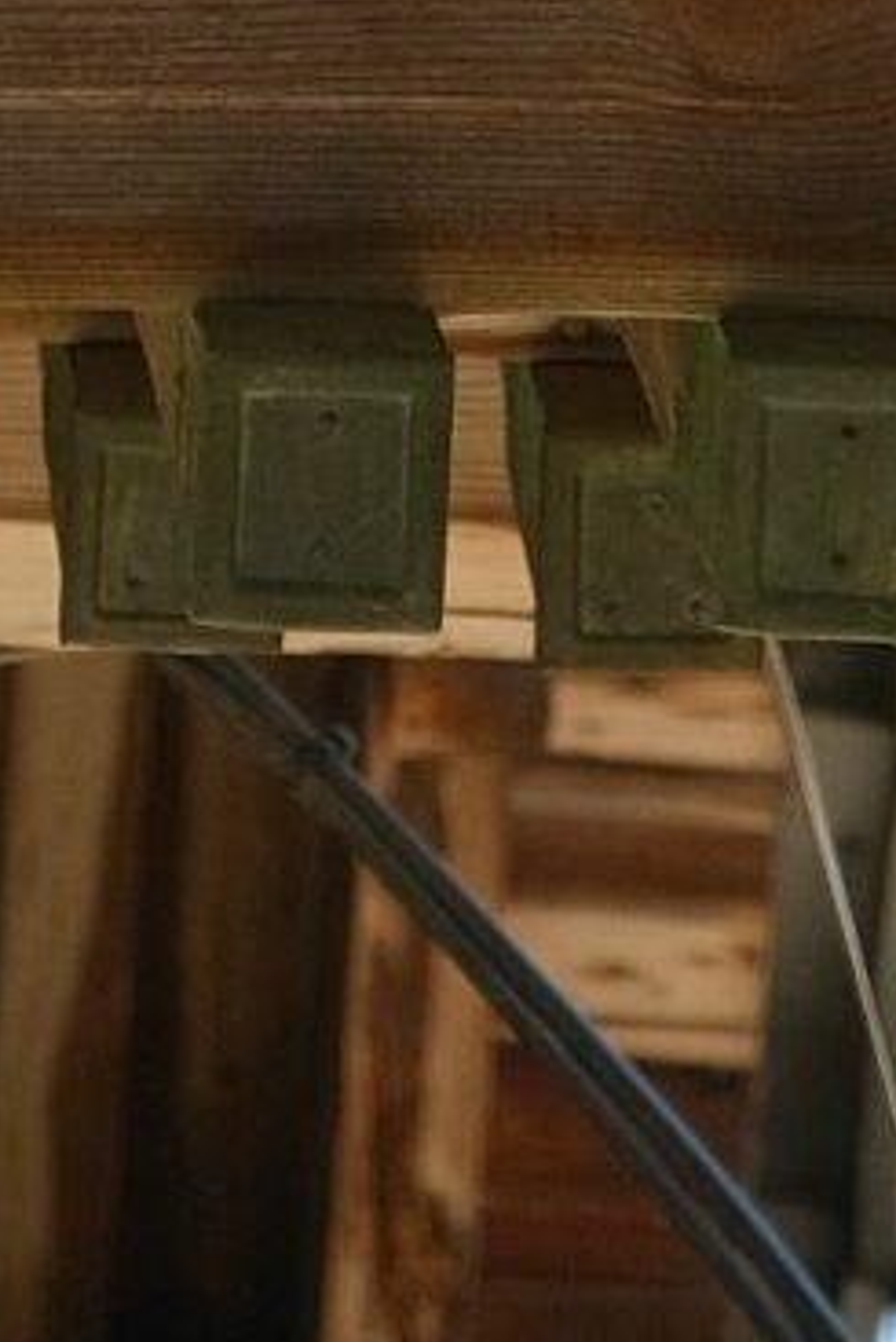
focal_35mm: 599
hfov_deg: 2.3
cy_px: -2015
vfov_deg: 3.4
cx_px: -645
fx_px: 22340
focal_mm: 58.6
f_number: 4
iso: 400
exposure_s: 1/320
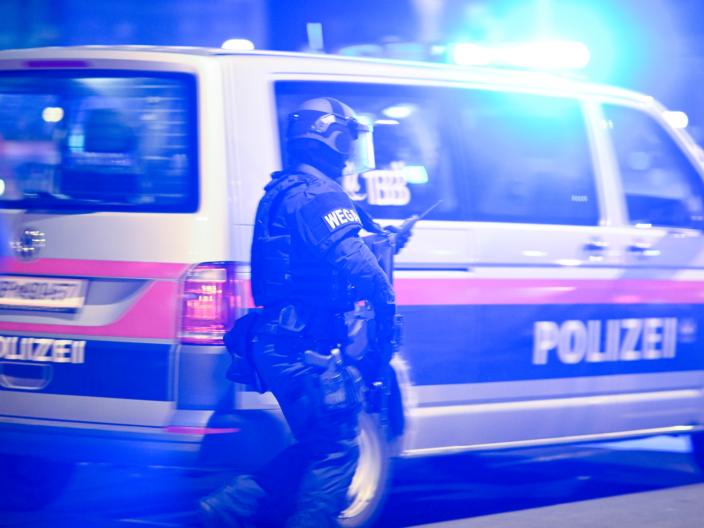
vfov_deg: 9.6
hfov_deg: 12.8
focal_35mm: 154
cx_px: 362
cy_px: 250
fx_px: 3132
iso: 10000
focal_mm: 135
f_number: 2
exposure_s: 1/50
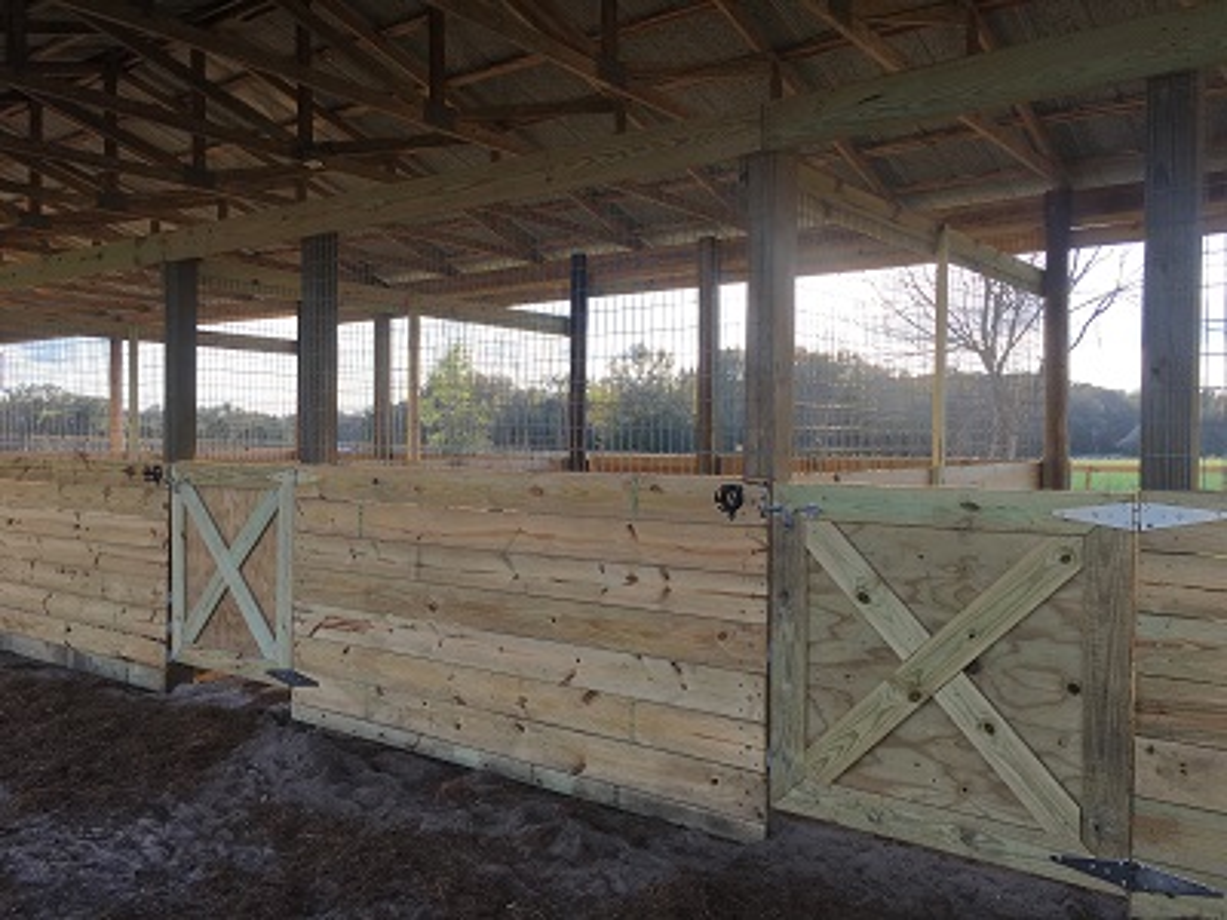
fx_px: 1028
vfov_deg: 48.2
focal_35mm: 29
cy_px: 460
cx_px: 614
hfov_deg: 61.7
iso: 25
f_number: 2.2
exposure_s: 1/420
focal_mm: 4.15
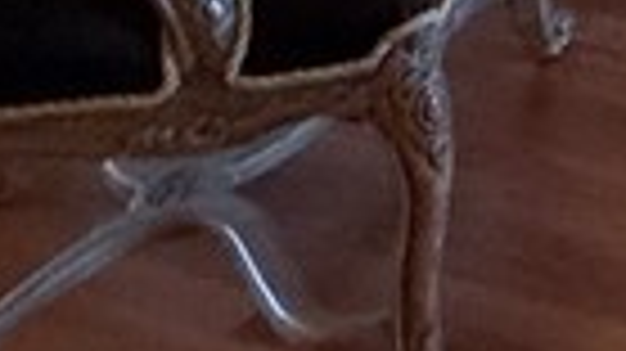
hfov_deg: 12.6
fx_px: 1858
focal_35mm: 112
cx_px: 1675
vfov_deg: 7.7
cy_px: -999
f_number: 2.2
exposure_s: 1/60
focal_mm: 2.22
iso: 400
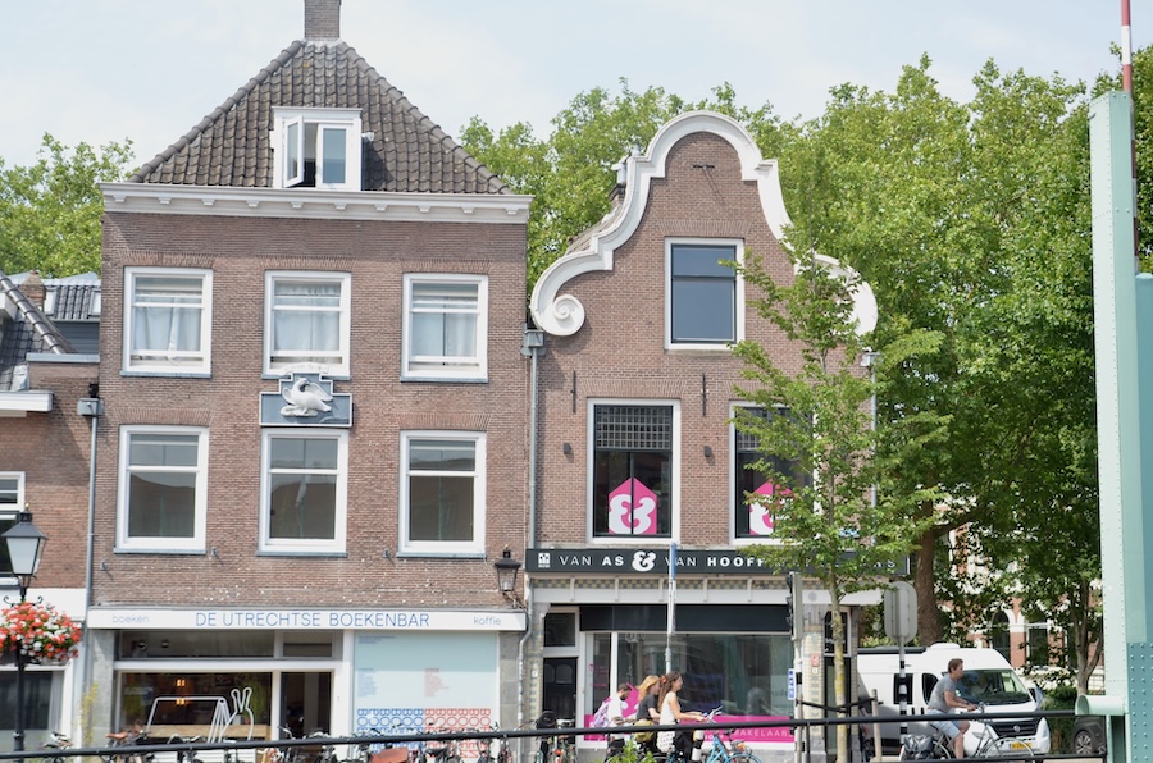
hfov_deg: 28.1
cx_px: 576
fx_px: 2301
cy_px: 382
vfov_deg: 18.8
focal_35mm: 72
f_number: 6.3
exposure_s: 1/250
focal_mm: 48
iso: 100
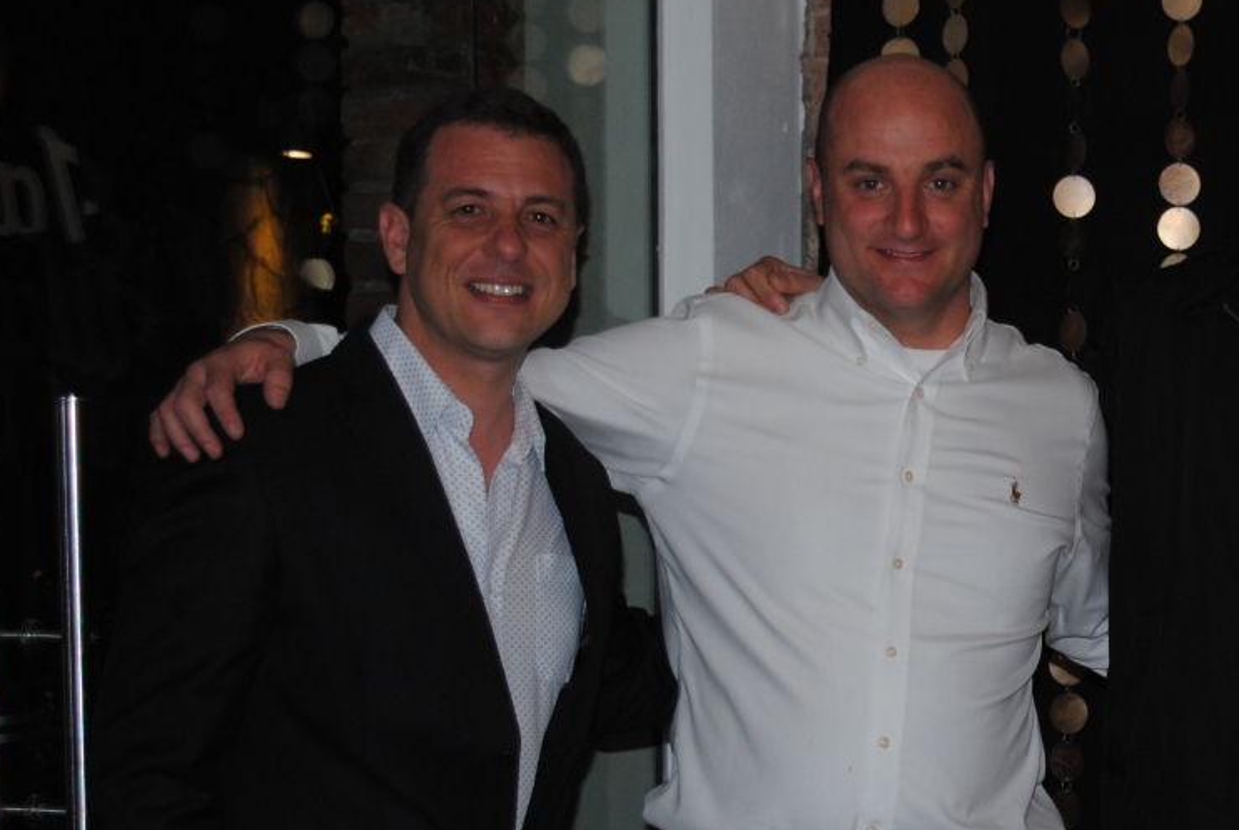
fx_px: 3345
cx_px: 1282
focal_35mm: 97
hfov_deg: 20.2
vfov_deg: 14.0
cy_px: 741
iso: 200
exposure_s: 1/60
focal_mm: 31
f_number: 4.2
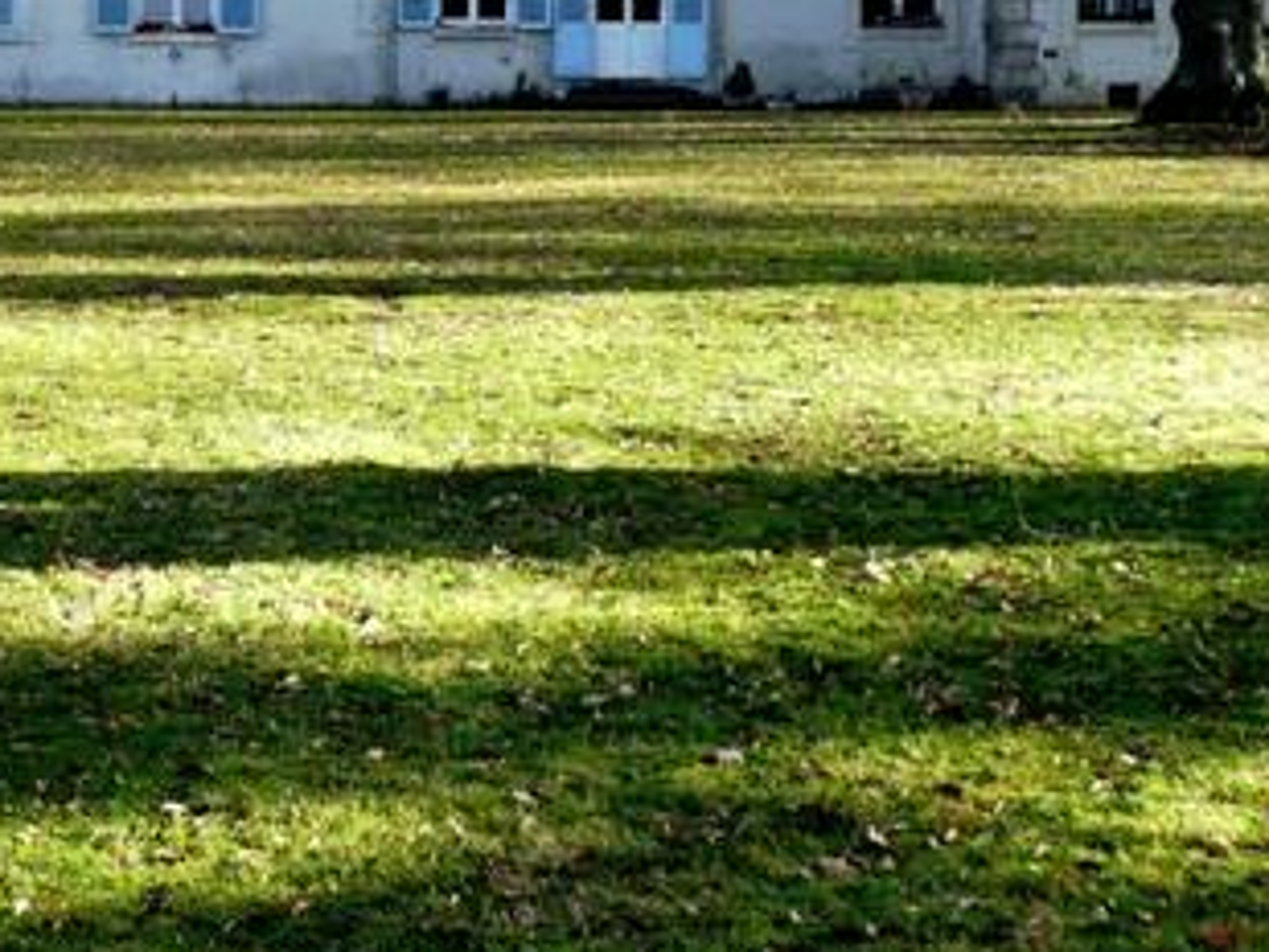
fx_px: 3227
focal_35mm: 88
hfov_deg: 21.9
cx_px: 242
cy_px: -222
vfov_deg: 16.1
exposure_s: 1/100
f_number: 3.6
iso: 100
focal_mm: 5.5
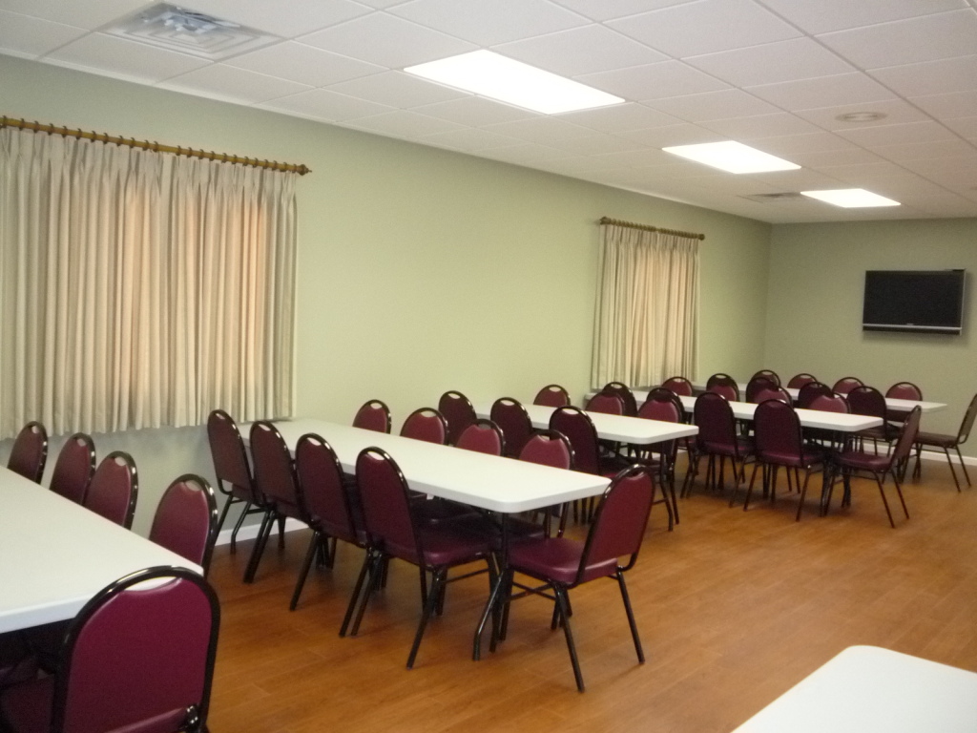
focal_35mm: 30
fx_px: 847
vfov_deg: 46.8
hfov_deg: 60.0
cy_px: 366
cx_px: 488
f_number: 3.3
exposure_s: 1/30
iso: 500
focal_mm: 5.2
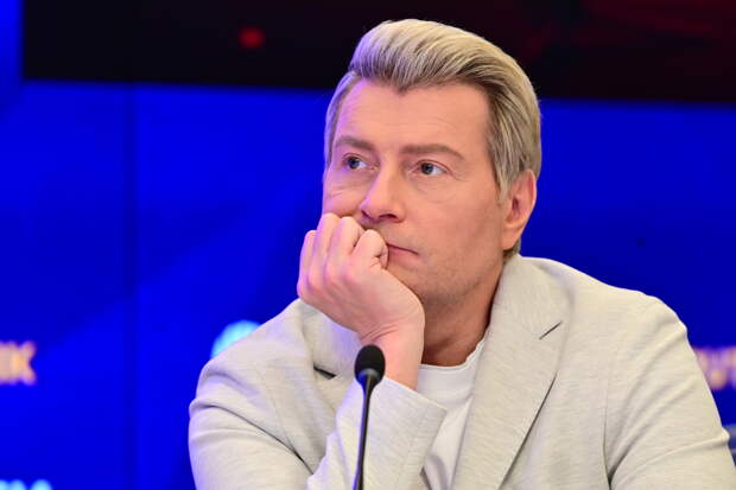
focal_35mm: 350
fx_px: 7153
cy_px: 245
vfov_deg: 3.9
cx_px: 368
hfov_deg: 5.9
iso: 3200
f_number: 6
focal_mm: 350
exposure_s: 1/125
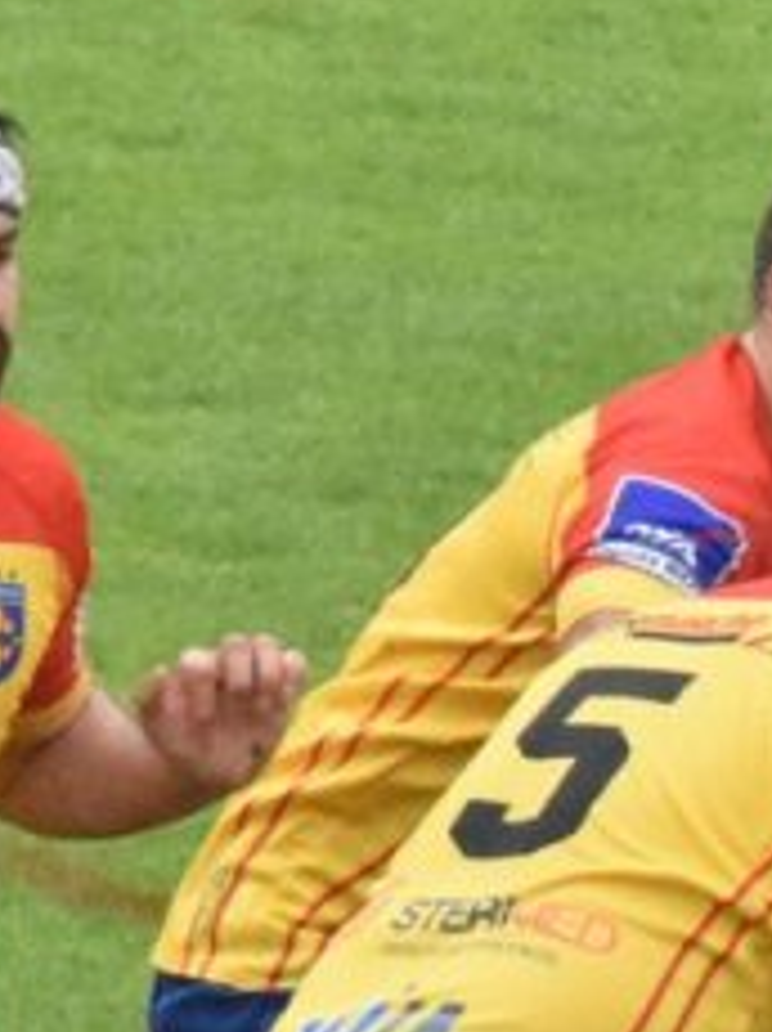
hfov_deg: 0.8
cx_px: 1329
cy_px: 1288
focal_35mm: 1926
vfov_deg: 1.0
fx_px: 57378
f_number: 14
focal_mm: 300
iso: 6400
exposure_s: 1/800
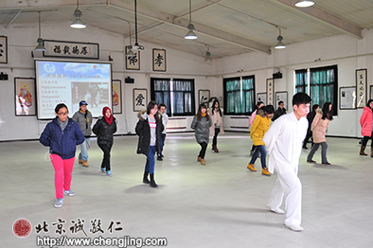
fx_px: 373
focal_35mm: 36
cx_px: 186
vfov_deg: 36.8
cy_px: 124
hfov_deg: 53.2
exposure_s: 1/40
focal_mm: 24
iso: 250
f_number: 3.2
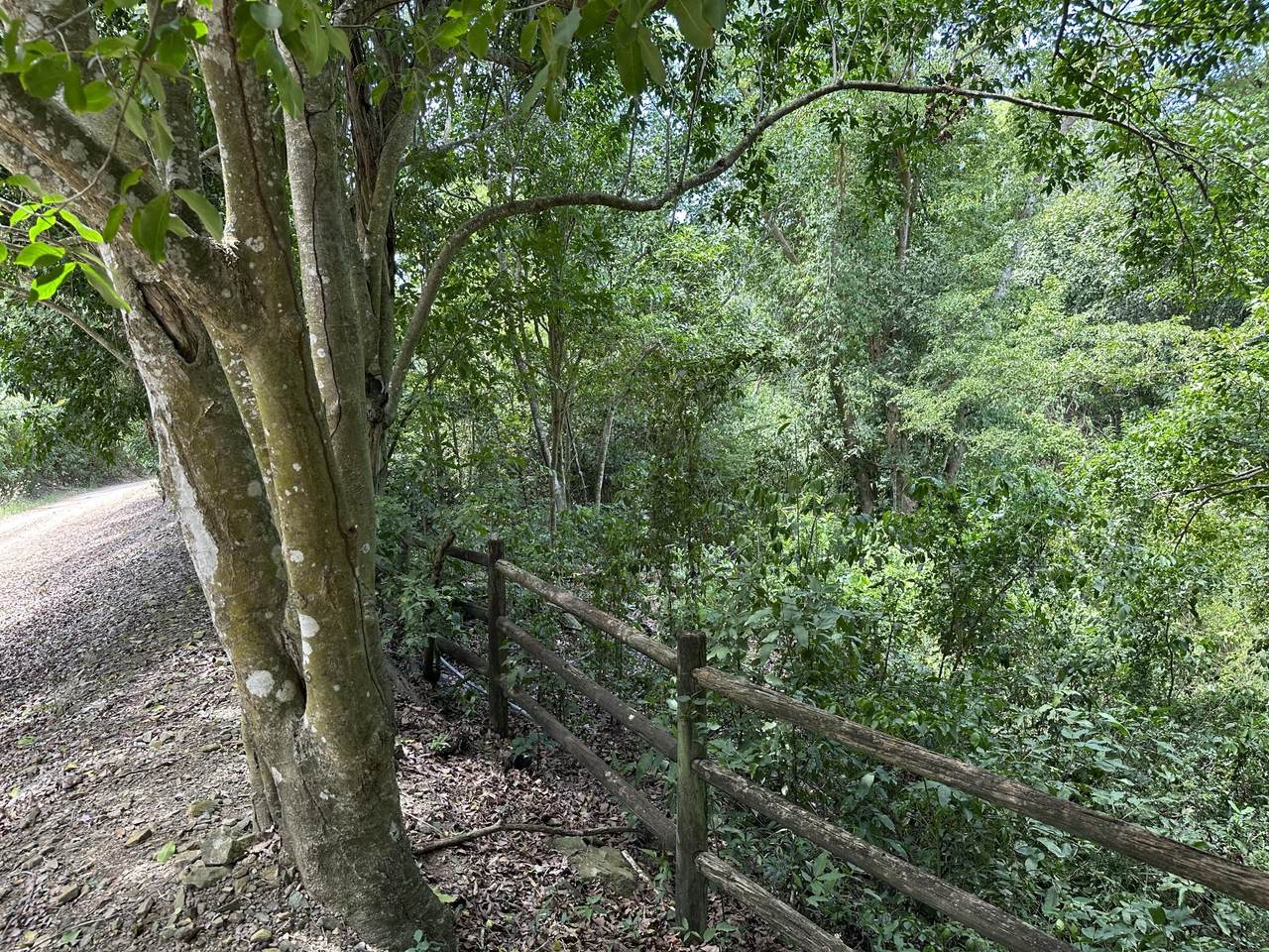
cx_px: 634
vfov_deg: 56.8
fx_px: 880
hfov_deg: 71.6
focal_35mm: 24
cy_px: 476
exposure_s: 1/158
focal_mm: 6.86
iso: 100
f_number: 1.78
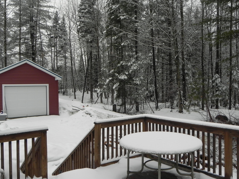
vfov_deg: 42.9
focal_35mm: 33
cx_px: 120
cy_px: 90
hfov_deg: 55.4
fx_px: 228
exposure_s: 1/264
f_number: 5.6
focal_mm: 5.9
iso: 160
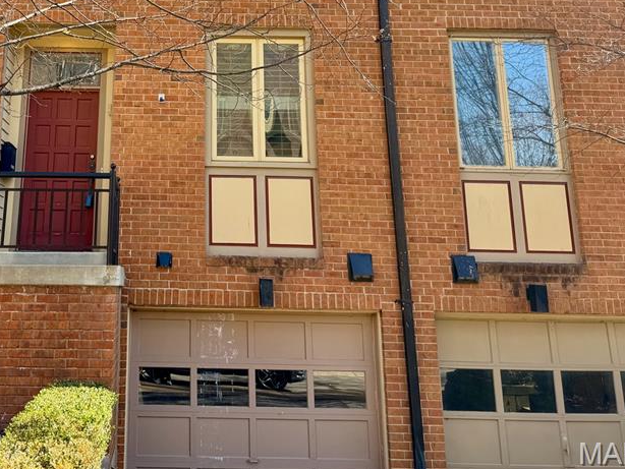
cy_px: 84
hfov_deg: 45.2
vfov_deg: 34.7
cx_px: 160
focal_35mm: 40
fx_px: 722
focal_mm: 6.76
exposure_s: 1/553
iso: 80
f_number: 1.78
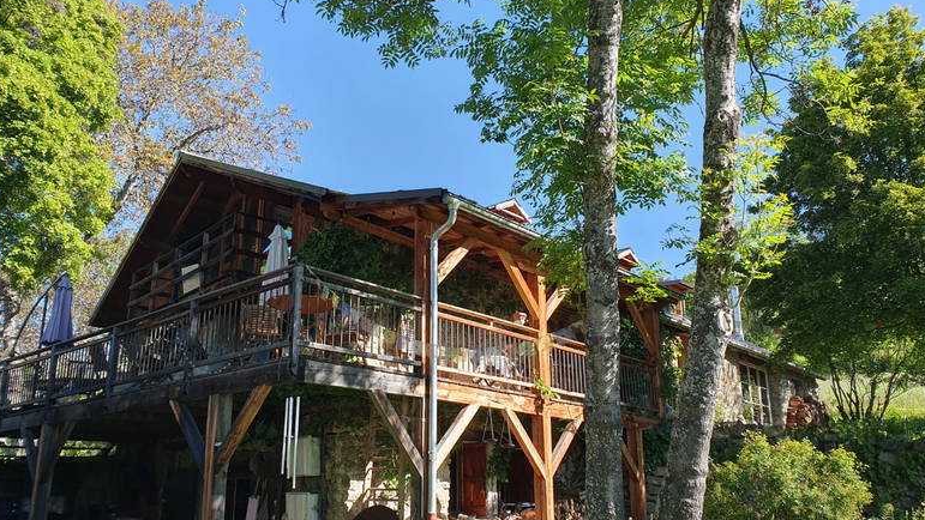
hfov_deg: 66.1
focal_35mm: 29
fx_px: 711
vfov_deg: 40.1
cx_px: 461
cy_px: 300
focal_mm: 4.32
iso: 50
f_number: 2.4
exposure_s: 1/514
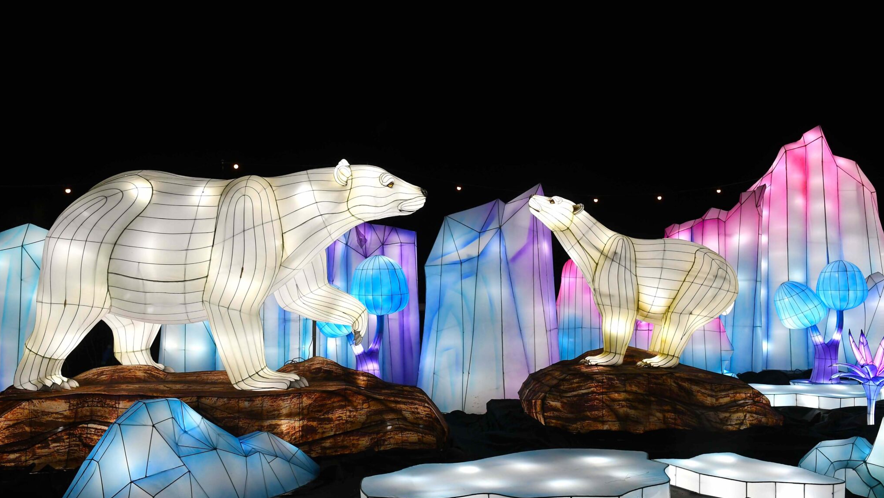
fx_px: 820
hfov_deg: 56.6
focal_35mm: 35
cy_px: 258
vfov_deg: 33.7
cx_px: 443
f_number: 6.3
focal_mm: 22
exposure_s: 1/80
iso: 640
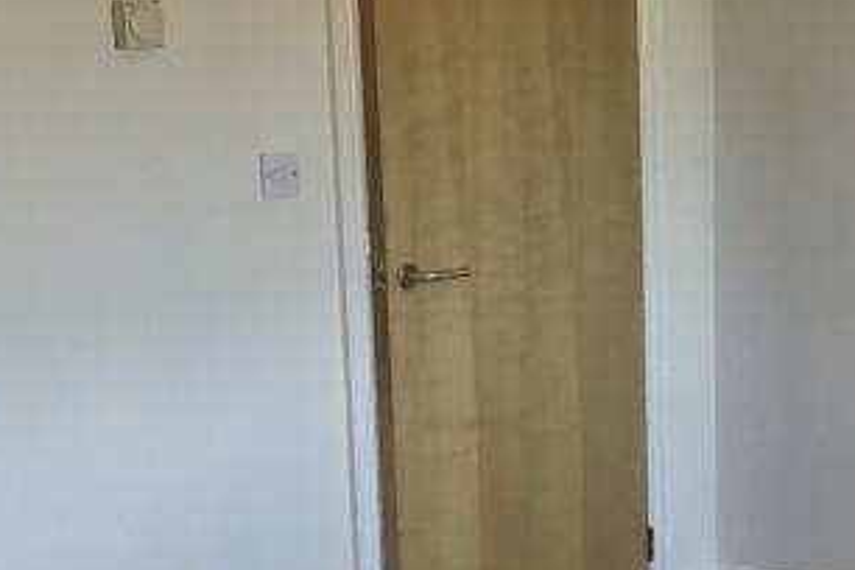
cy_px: 469
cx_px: 944
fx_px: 2399
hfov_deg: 19.4
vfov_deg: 13.5
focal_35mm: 101
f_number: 2.2
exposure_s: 1/33
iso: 32
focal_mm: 4.15
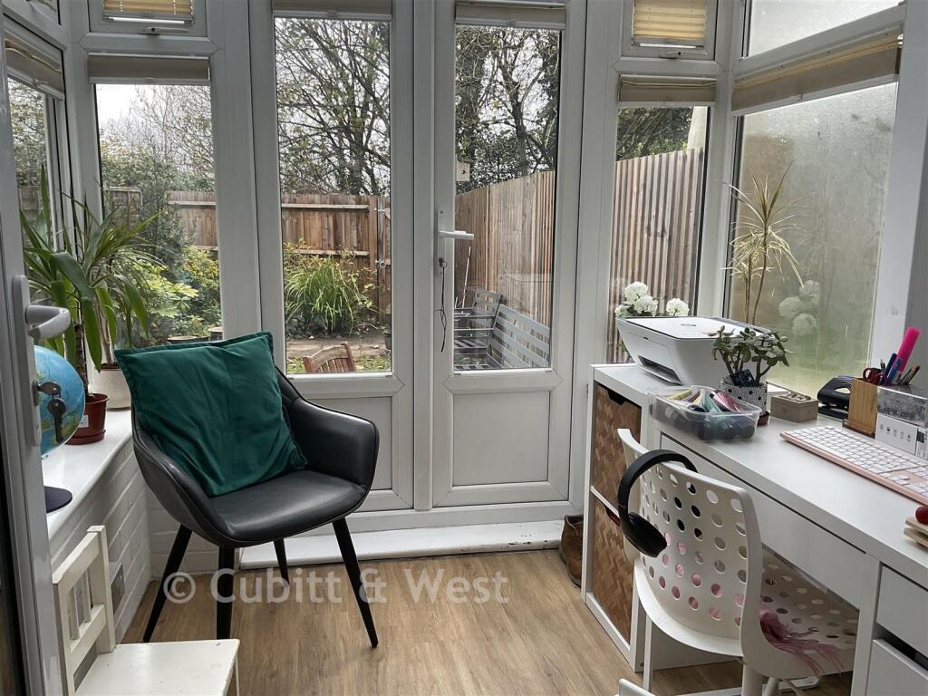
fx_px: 777
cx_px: 464
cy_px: 348
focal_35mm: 29
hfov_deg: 61.7
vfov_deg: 48.2
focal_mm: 3
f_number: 1.8
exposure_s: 1/122
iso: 32
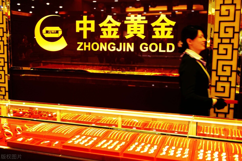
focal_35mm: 42
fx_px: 282
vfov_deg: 31.9
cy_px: 80
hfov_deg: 46.4
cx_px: 121
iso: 720
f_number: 2.8
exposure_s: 1/50
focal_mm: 42
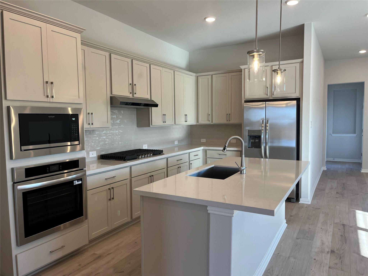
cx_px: 184
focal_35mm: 26
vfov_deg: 53.1
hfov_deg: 67.3
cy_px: 138
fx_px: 276
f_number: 1.6
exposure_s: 1/120
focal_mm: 5.1
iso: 50
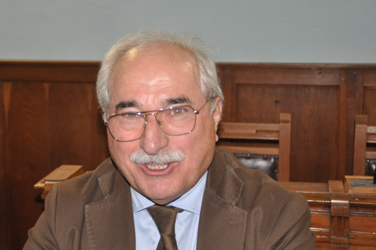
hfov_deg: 26.3
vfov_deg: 17.7
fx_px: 803
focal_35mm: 77
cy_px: 115
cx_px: 160
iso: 1000
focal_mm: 44
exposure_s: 1/100
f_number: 4.5
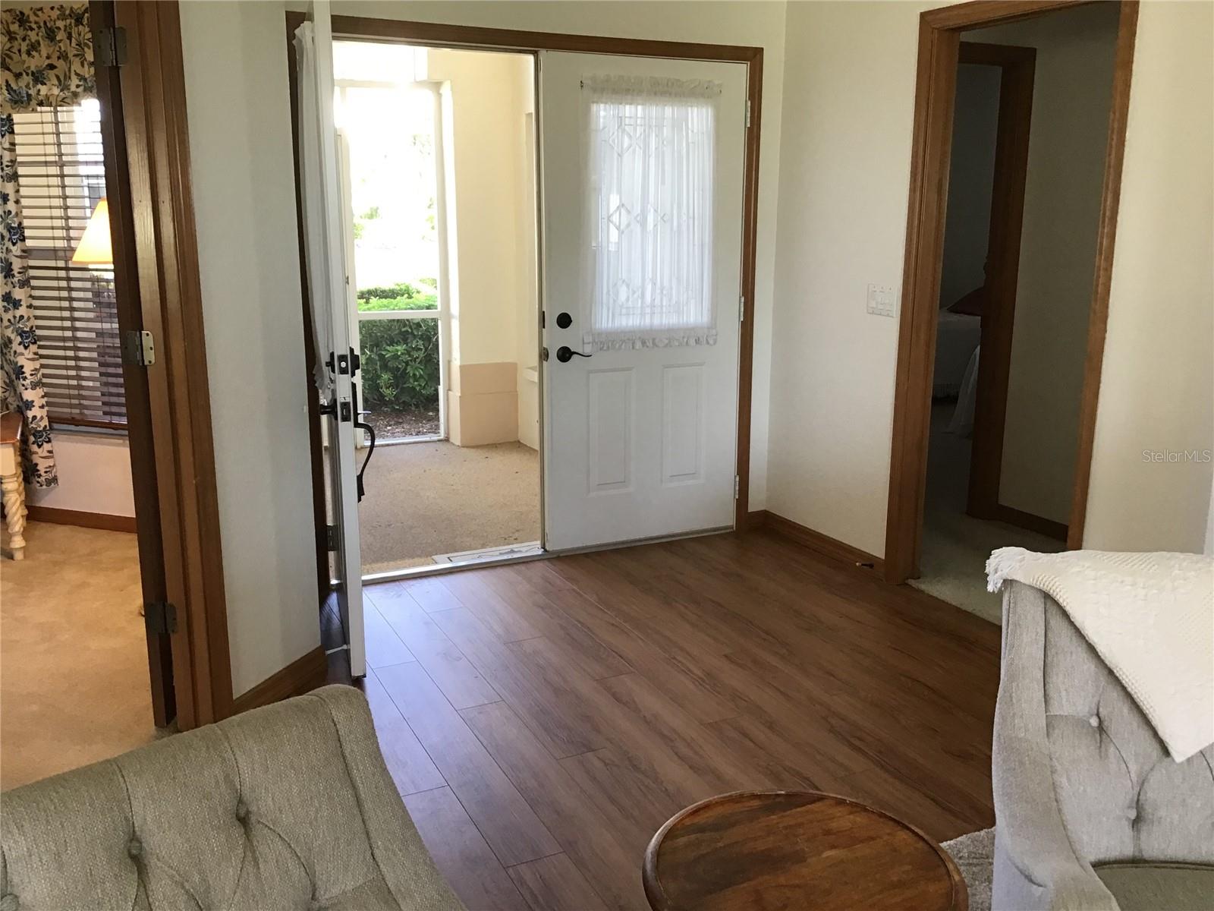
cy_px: 456
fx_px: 1087
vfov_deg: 45.4
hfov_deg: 58.4
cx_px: 607
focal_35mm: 31
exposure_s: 1/30
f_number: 2.4
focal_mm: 3.3
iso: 50
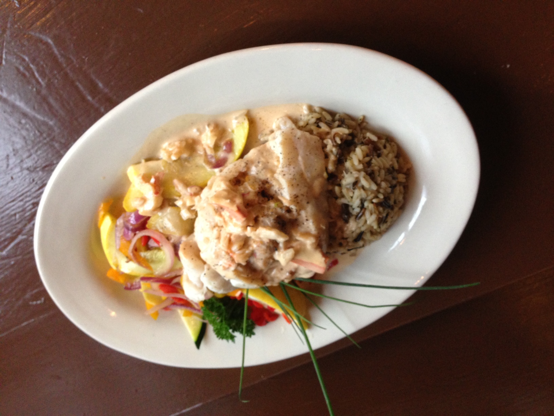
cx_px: 277
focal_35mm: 33
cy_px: 208
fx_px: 528
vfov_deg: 42.9
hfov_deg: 55.4
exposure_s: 1/20
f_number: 2.4
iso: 250
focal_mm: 4.13
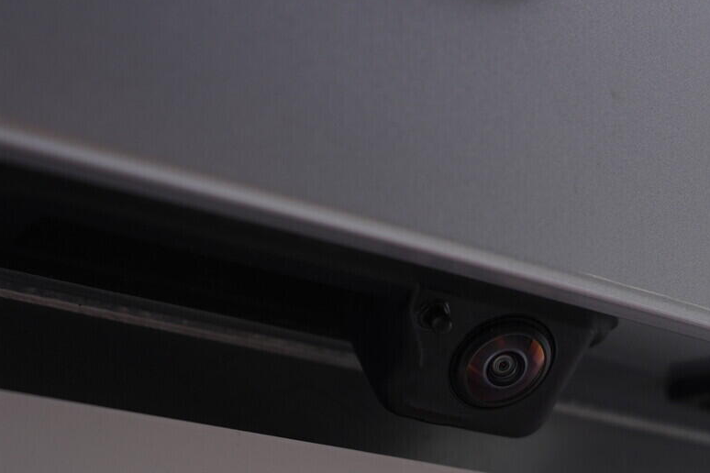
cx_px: 494
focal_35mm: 67
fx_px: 1321
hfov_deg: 29.8
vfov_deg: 20.0
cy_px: 400
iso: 125
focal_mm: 24
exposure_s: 1/60
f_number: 3.5
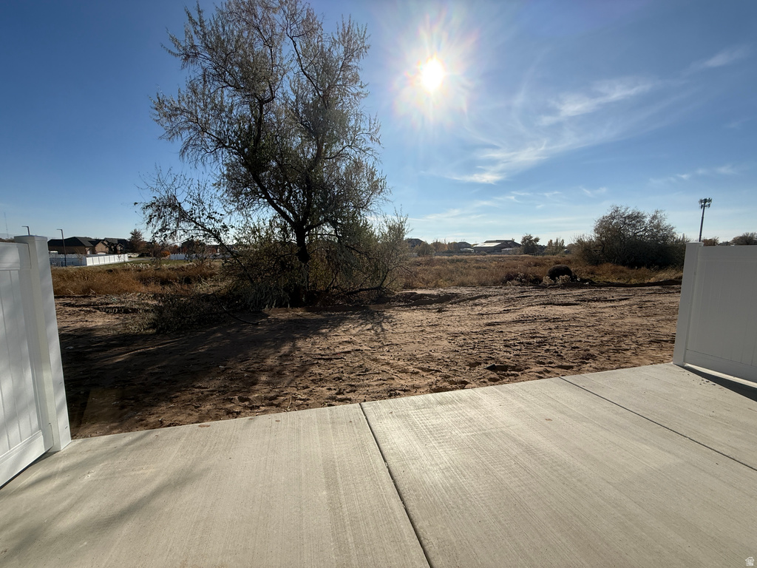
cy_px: 284
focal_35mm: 14
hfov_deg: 102.1
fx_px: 306
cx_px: 378
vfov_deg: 85.7
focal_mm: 2.22
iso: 50
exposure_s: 1/3460
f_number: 2.2
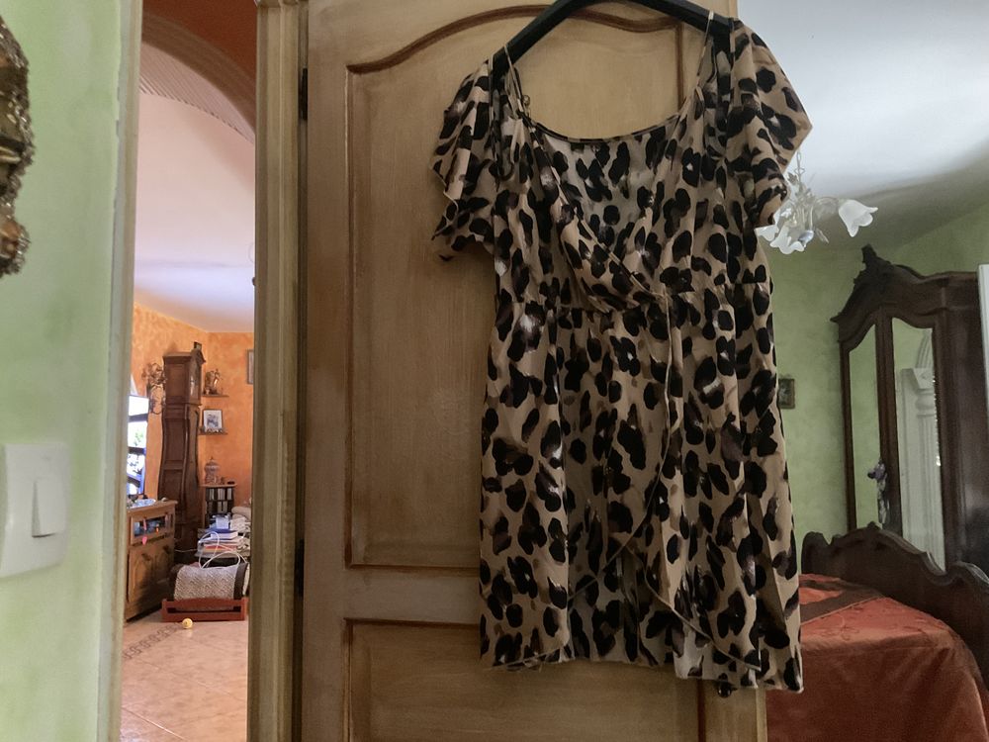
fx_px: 829
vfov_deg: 48.2
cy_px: 371
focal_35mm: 29
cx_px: 494
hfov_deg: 61.7
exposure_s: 1/20
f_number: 1.8
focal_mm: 3
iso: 500
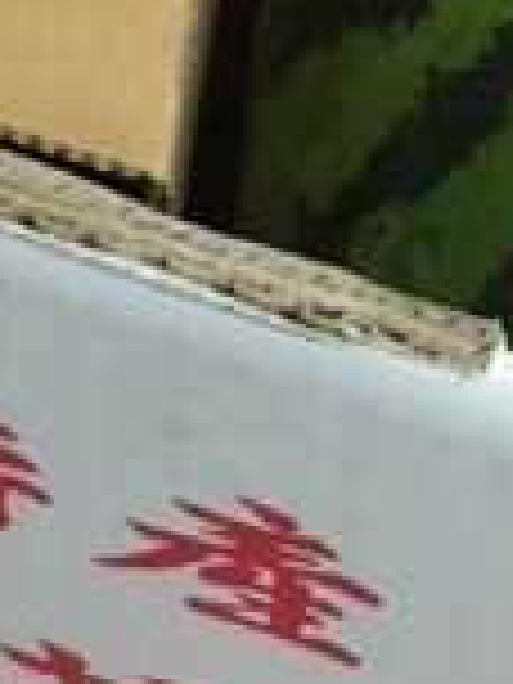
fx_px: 2411
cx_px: 342
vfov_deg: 15.6
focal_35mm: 122
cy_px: -117
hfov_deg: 12.1
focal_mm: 4.15
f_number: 2.2
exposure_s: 1/15
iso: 100
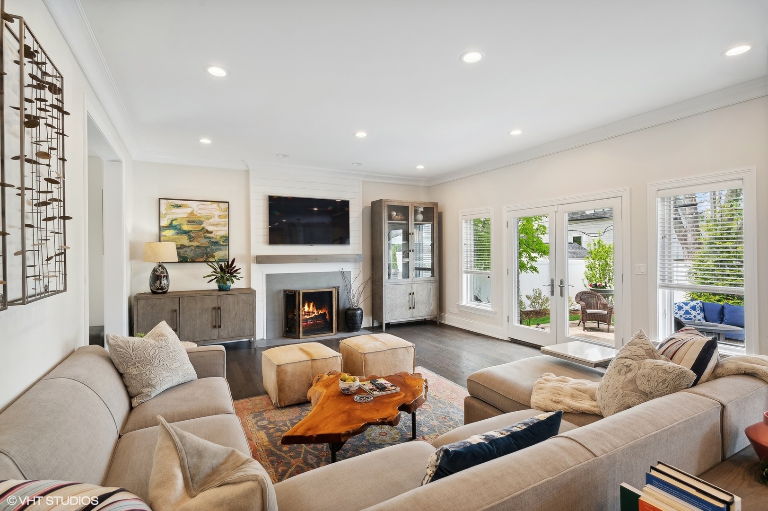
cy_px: 256
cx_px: 384
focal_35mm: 18
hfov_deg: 91.7
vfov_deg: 68.8
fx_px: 373
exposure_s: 1/10
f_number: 8
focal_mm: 17.5
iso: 200
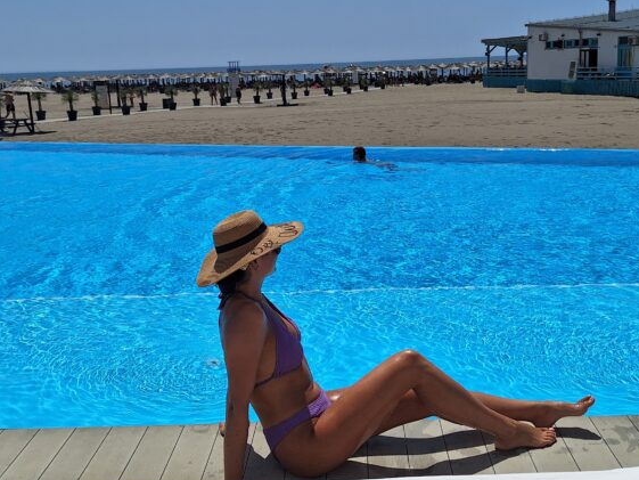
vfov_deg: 34.3
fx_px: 775
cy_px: 198
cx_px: 327
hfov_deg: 44.8
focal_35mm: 42
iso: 40
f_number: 1.8
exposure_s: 1/7194
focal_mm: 5.54
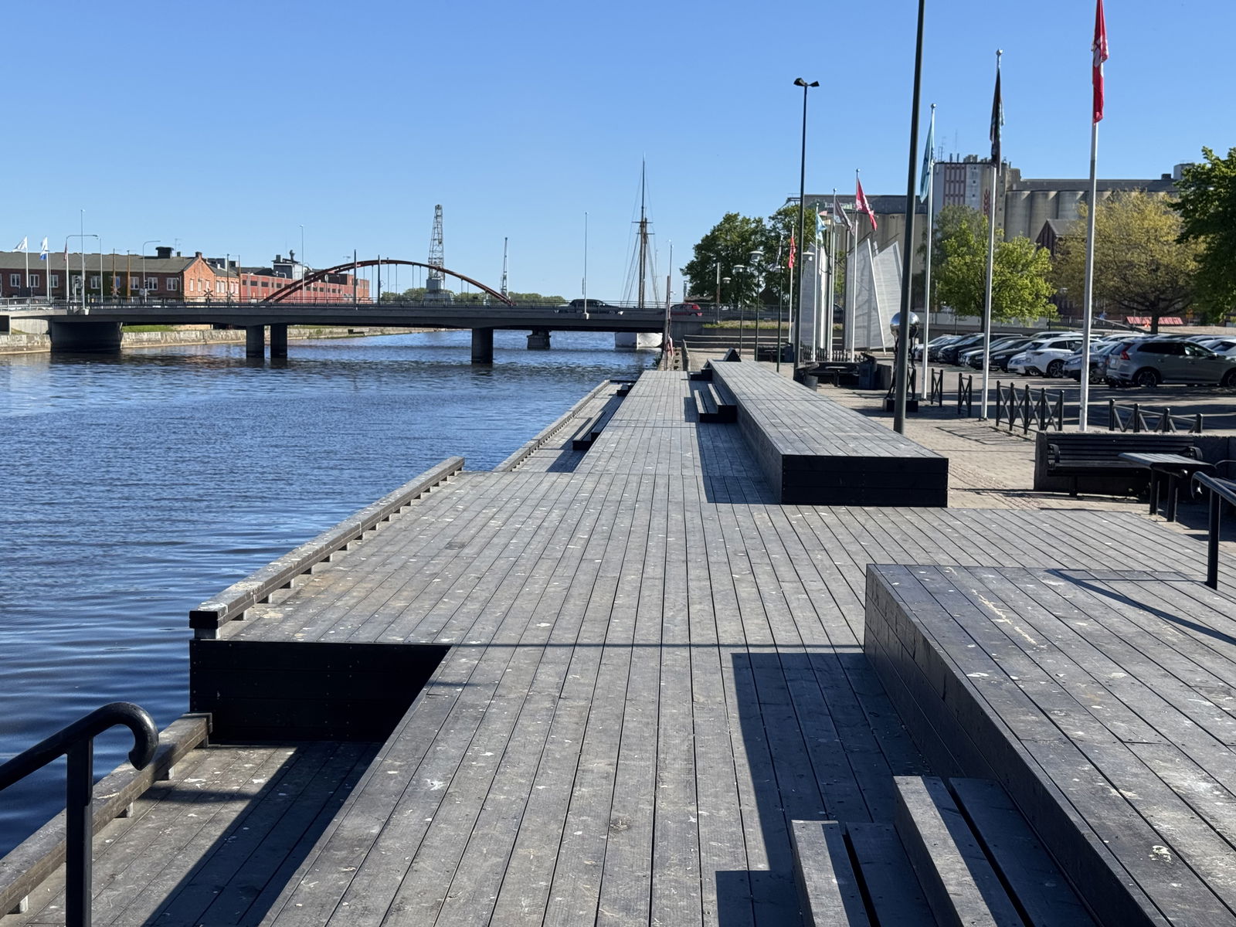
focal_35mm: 48
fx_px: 1714
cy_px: 464
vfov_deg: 30.3
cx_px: 618
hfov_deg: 39.7
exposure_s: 1/4310
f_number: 1.78
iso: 64
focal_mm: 6.76
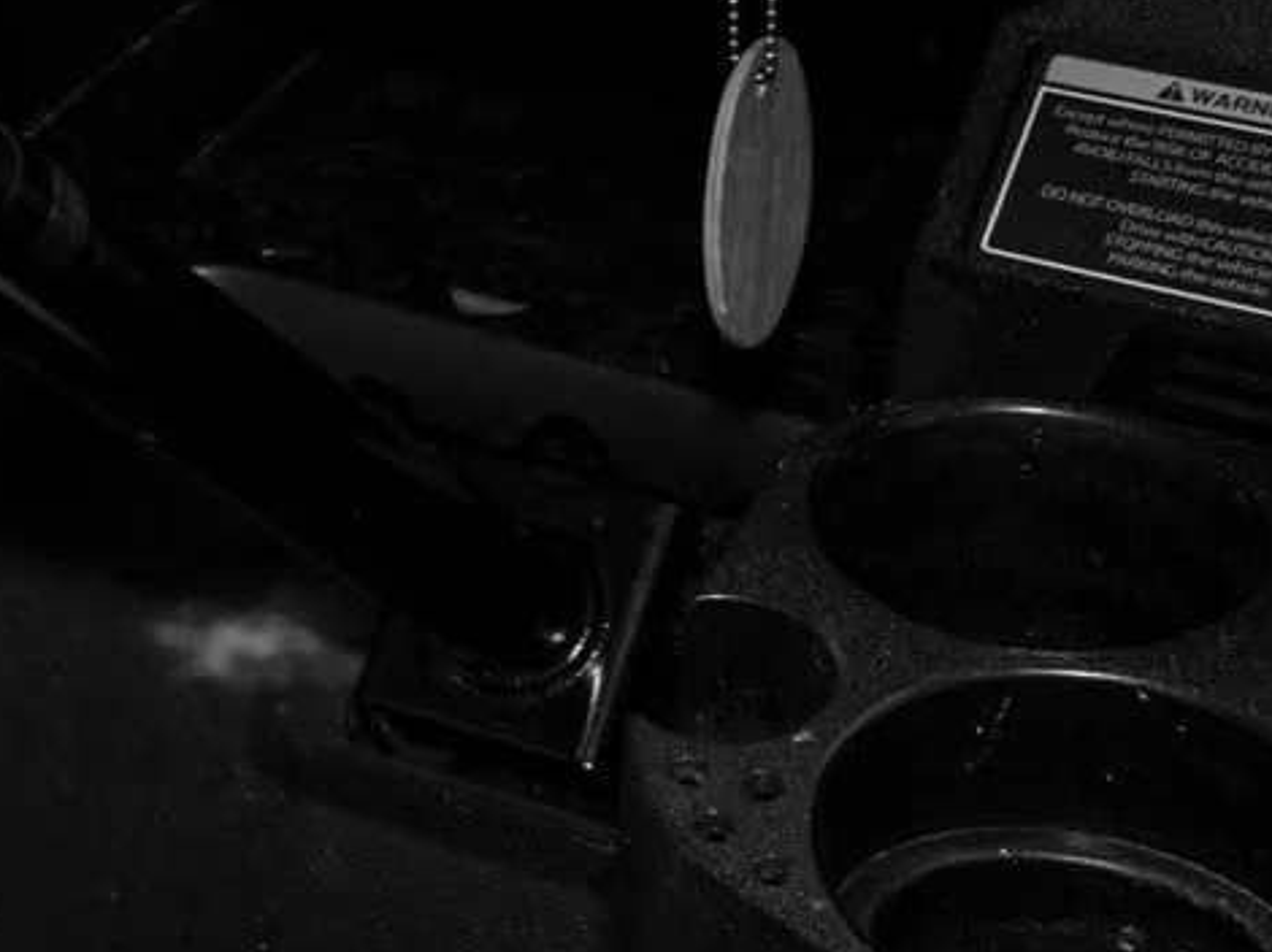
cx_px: -1253
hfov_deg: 14.6
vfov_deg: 12.6
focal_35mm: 112
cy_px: -449
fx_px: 4112
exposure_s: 1/160
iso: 100
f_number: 8
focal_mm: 19
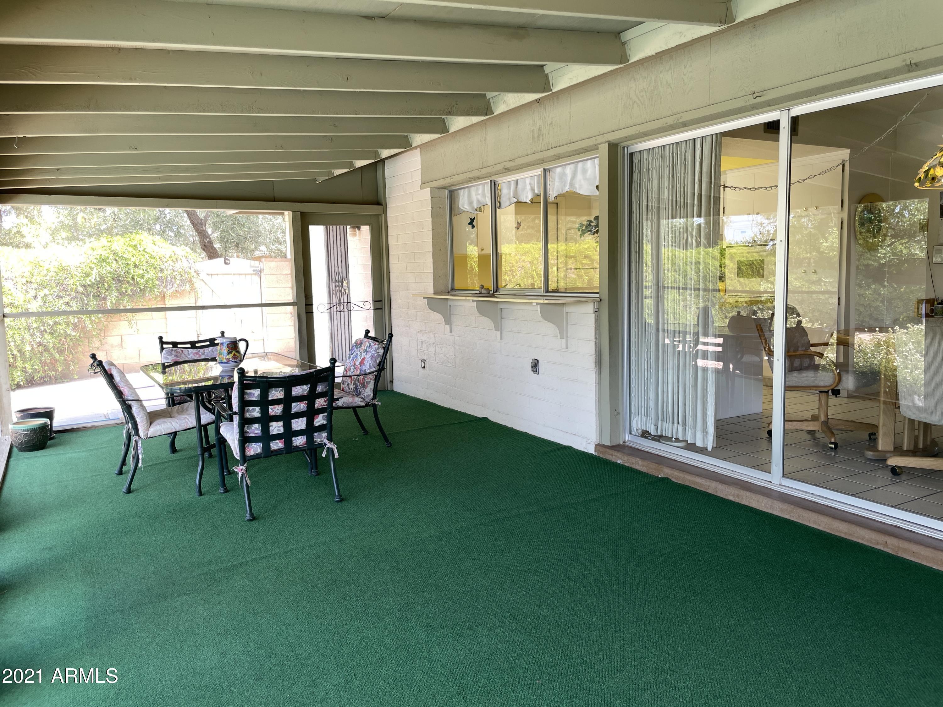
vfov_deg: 53.1
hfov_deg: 67.3
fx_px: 708
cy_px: 354
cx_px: 472
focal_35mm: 26
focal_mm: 4.2
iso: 32
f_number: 1.6
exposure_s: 1/172
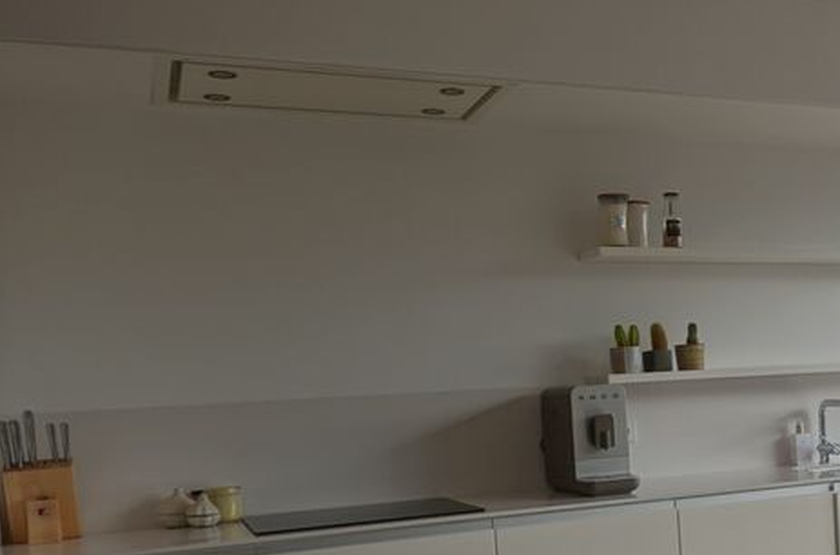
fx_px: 1140
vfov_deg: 26.8
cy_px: 443
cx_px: 785
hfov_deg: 37.3
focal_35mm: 49
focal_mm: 9
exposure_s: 1/500
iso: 125
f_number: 4
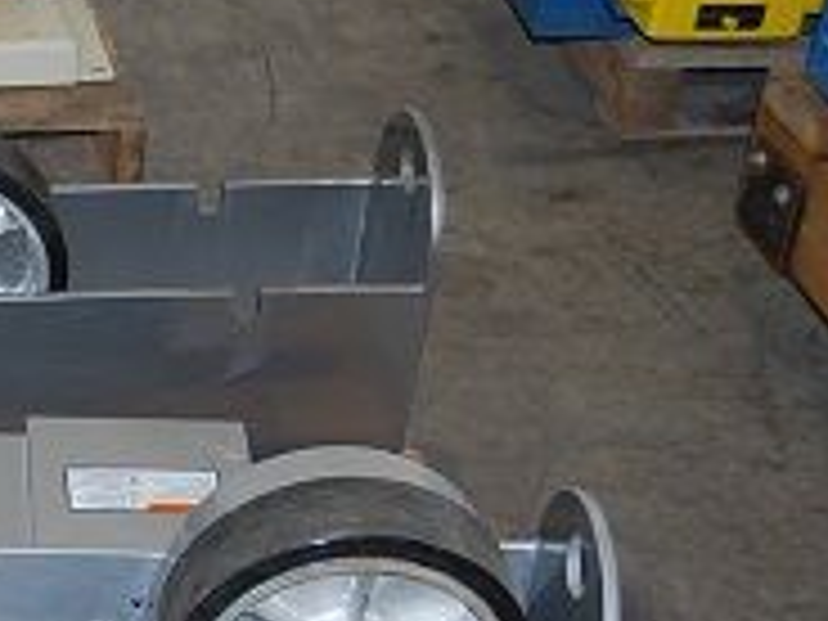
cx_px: -270
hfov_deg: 17.9
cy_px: 396
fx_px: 2440
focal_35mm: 102
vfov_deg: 14.5
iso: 400
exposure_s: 1/60
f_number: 4
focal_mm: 26
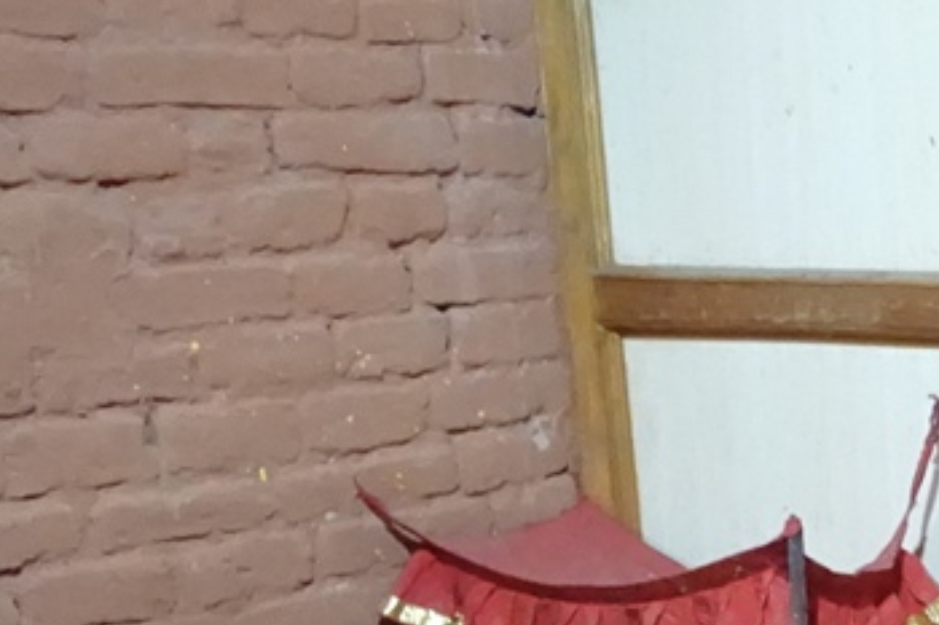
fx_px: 2503
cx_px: 1465
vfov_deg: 13.7
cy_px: 832
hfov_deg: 18.5
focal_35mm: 96
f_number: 2.2
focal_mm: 10.15
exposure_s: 1/40
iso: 6400
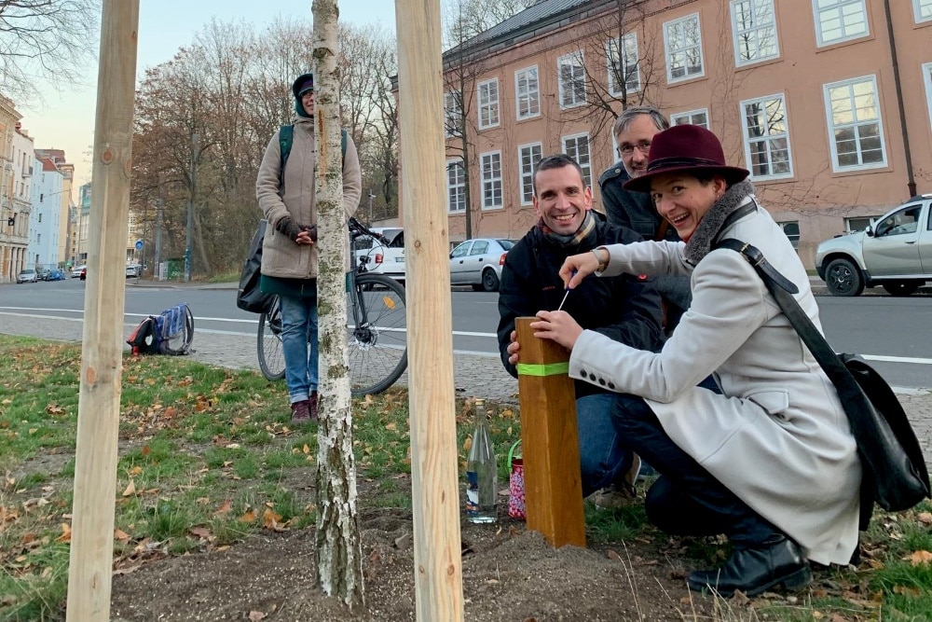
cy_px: 311
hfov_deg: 67.4
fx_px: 699
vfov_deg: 47.9
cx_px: 466
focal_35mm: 27
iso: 220
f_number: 5.6
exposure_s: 1/125
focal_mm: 18
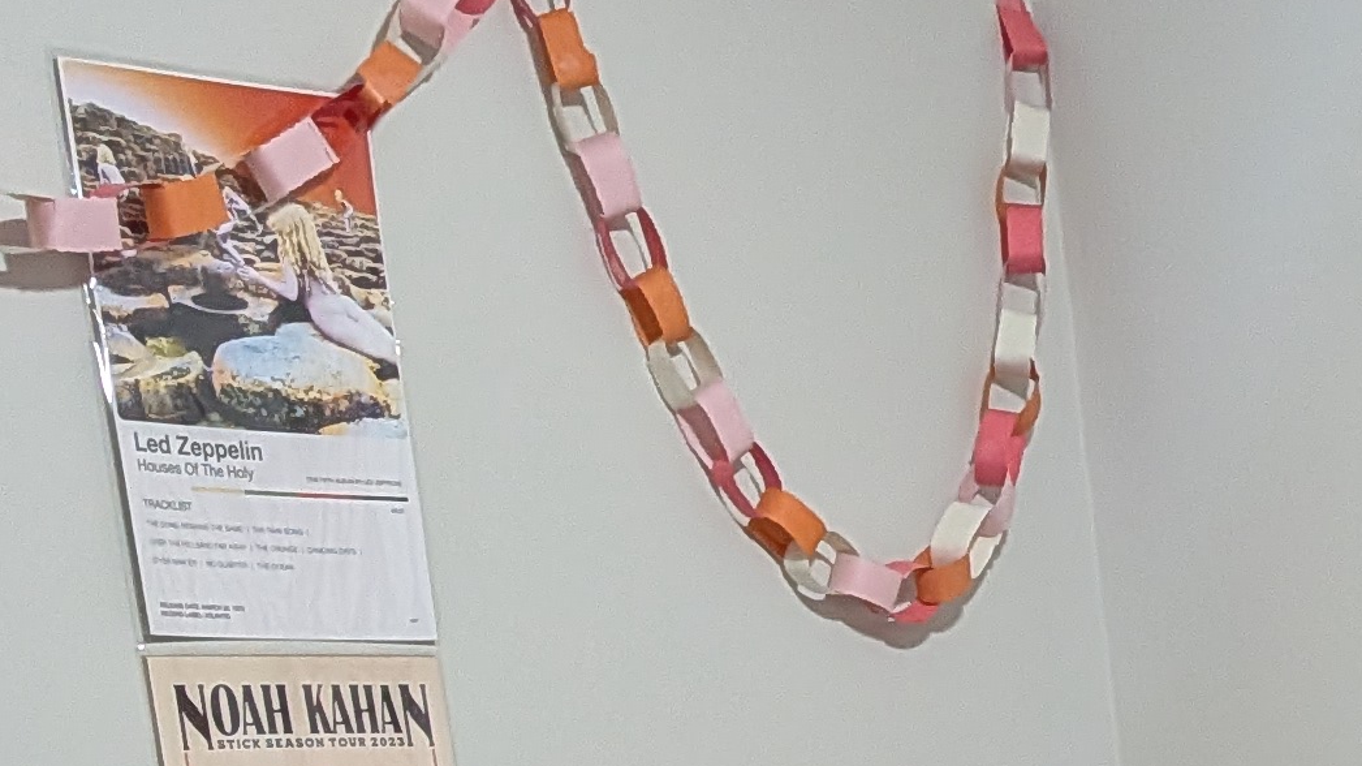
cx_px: 1391
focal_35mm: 100
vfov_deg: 11.2
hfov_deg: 20.6
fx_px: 3611
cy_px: 1430
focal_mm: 4.53
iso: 530
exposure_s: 1/100
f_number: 1.7
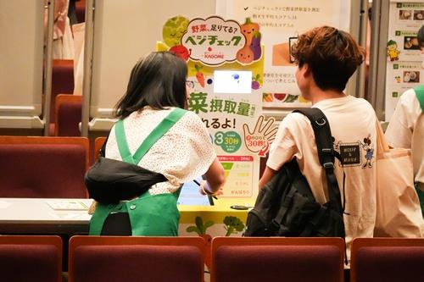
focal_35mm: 208
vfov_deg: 6.6
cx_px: 212
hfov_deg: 9.9
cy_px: 141
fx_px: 2455
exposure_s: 1/100
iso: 6400
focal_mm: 139
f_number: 5.6
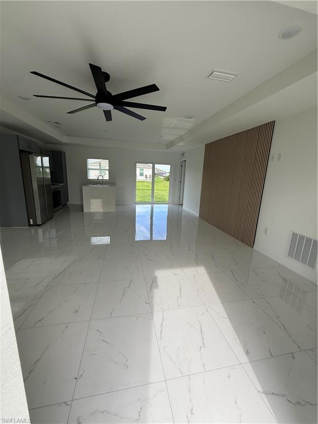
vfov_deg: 102.1
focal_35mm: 14
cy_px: 212
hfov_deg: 85.7
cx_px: 159
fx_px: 171
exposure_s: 1/208
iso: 64
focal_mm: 2.22
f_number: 2.2
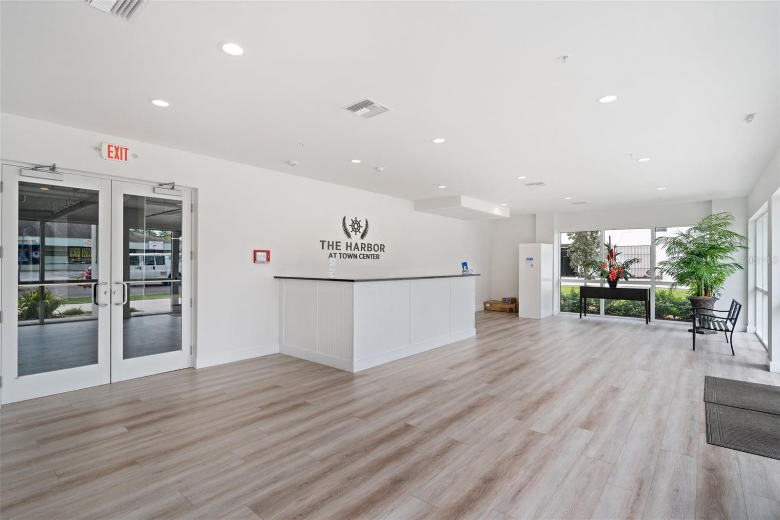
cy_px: 260
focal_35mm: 17
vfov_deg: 70.4
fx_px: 368
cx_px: 390
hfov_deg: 93.3
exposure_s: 1/500
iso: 320
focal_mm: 17
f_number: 4
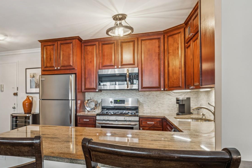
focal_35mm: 26
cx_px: 74
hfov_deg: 66.5
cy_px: 98
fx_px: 182
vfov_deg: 49.3
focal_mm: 18
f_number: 8
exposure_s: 1/10
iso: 200
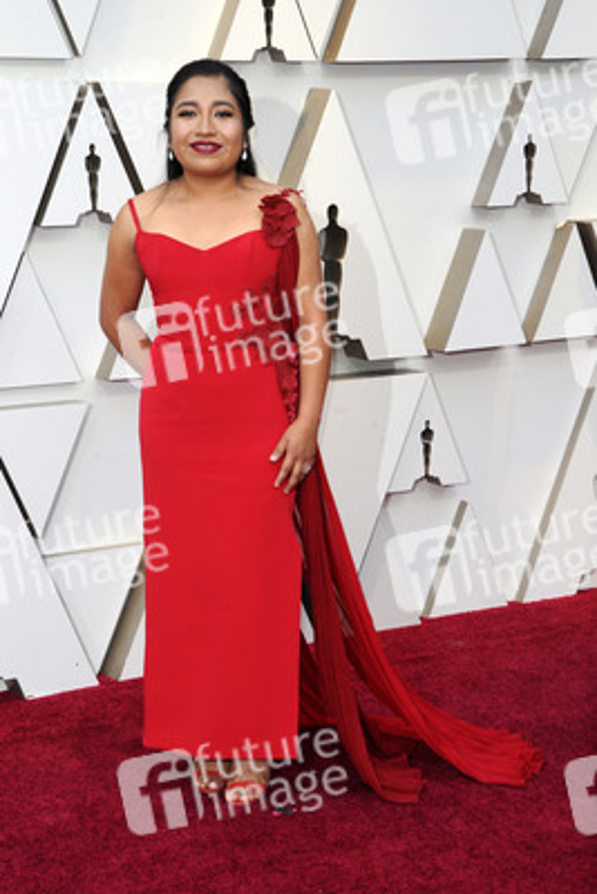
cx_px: 298
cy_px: 447
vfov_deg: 26.0
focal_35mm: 78
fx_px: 1938
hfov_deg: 17.5
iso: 800
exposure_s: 1/250
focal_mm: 78
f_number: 8
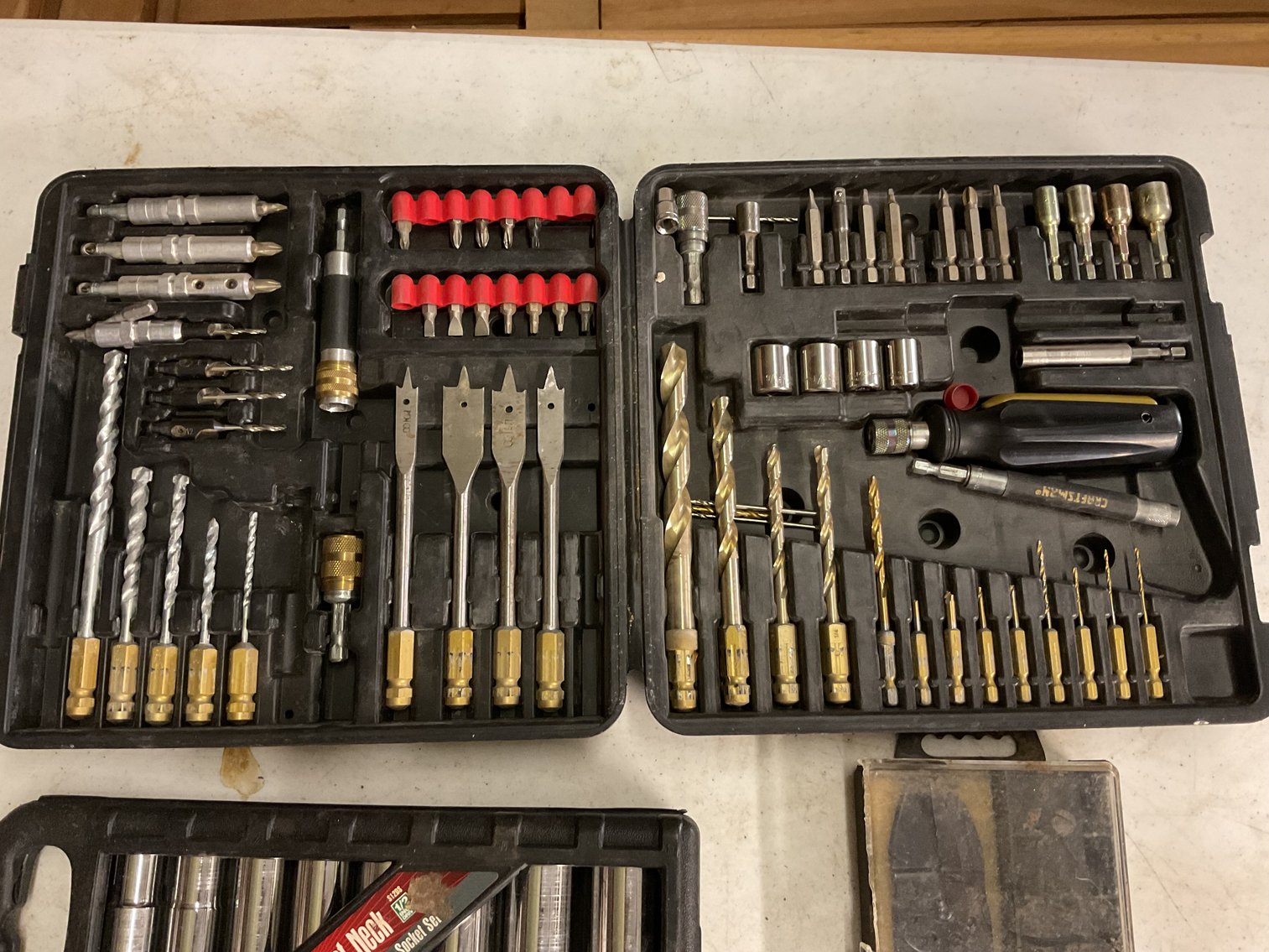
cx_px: 634
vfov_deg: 48.2
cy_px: 476
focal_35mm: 29
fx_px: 1063
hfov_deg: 61.7
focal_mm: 3
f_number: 1.8
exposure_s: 1/30
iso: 250
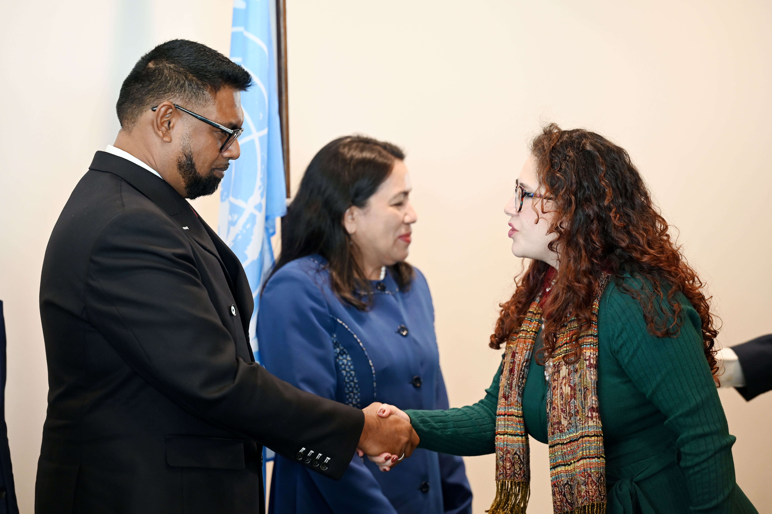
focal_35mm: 120
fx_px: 2572
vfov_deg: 11.4
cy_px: 257
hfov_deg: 17.1
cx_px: 386
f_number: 2.8
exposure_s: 1/125
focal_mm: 120
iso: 1800
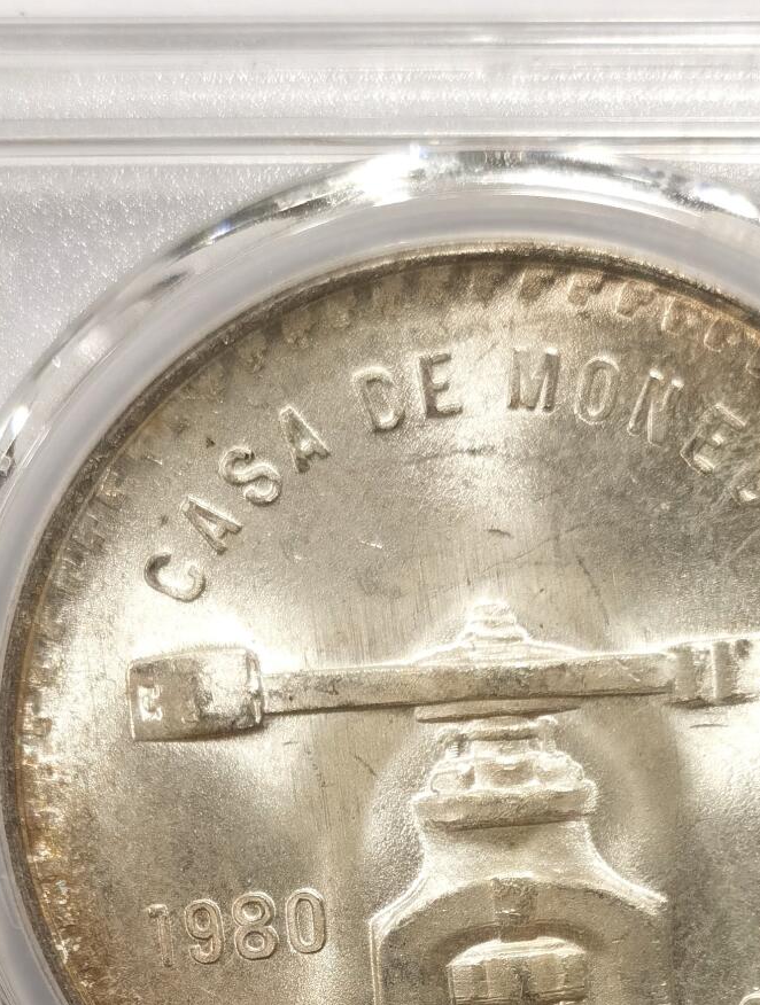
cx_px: 502
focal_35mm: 111
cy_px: 1031
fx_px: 3234
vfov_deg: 17.2
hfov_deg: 13.4
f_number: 16
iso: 100
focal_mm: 5.56
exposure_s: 1/100
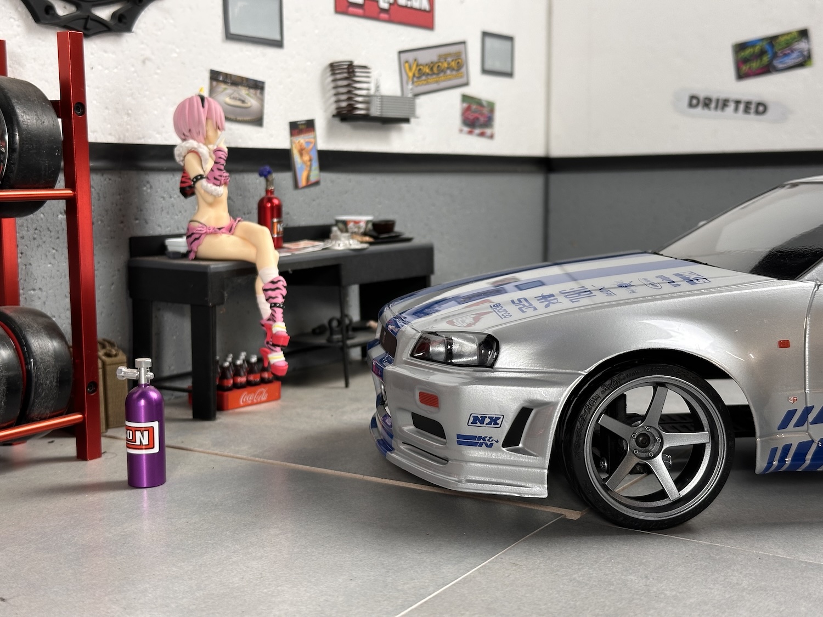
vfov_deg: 30.3
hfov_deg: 39.7
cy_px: 308
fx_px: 1141
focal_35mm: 48
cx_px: 412
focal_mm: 6.86
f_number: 1.78
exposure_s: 1/50
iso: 50
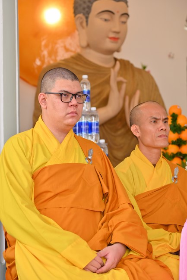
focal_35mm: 98
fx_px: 764
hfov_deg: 14.0
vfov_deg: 20.8
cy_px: 140
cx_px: 94
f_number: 5
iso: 320
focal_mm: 98
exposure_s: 1/125
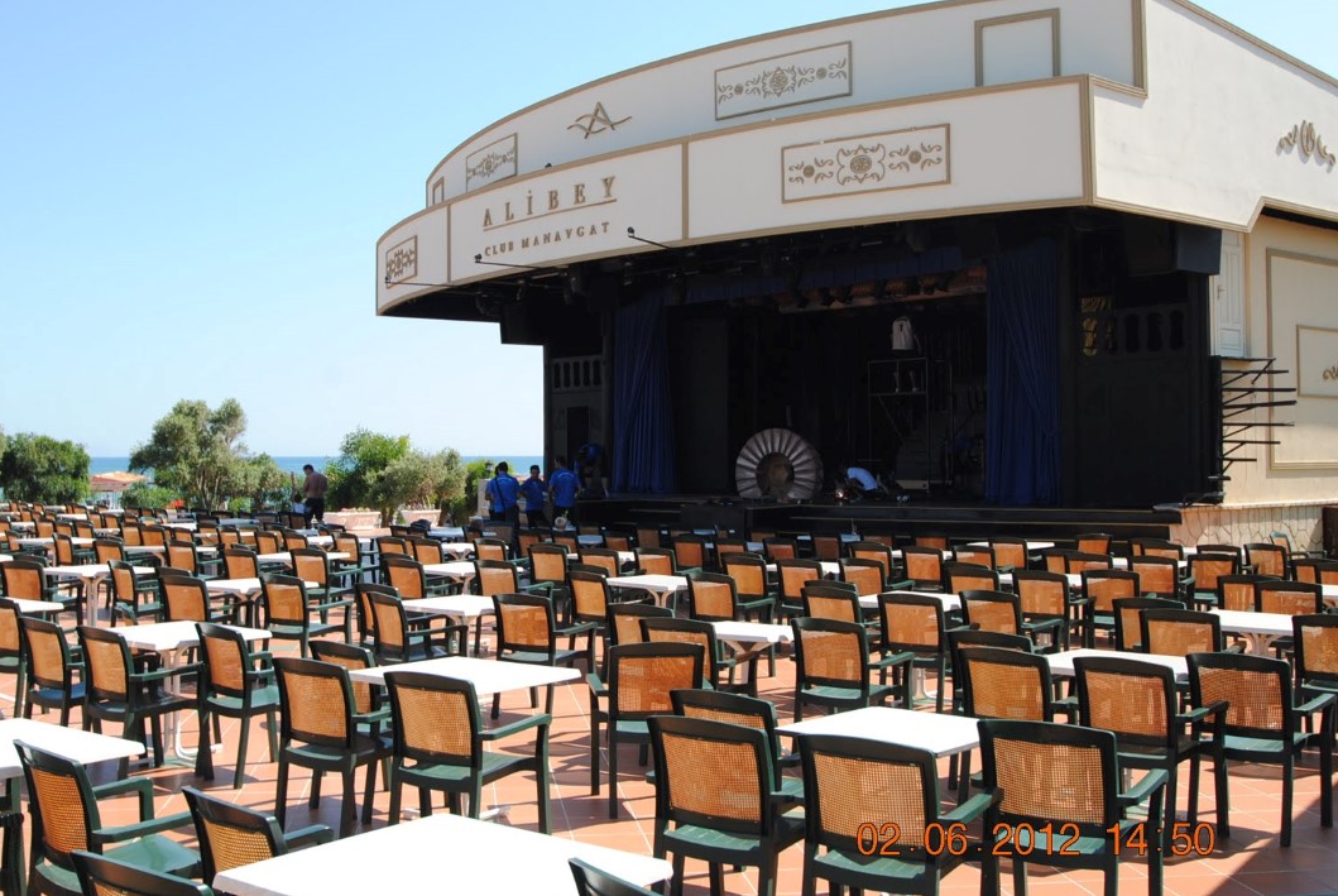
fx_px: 1451
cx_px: 629
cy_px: 427
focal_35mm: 39
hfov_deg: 49.5
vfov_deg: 34.3
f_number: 6.3
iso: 100
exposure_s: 1/200
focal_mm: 24
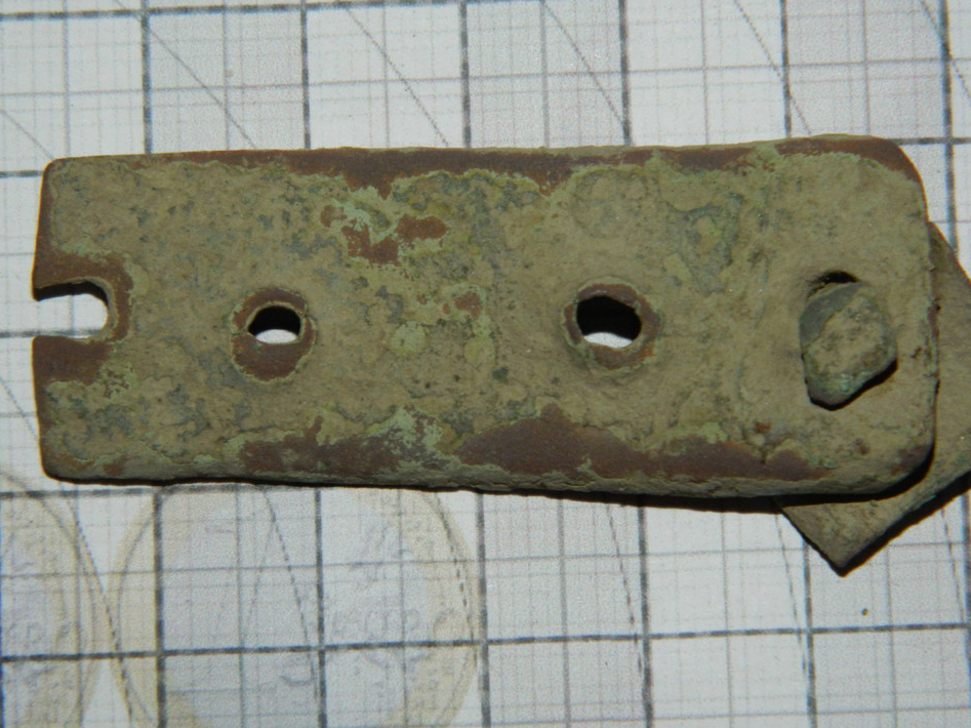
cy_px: 356
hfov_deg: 17.0
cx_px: 500
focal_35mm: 116
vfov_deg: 12.8
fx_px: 3253
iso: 200
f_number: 12.6
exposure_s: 1/60
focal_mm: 18.6
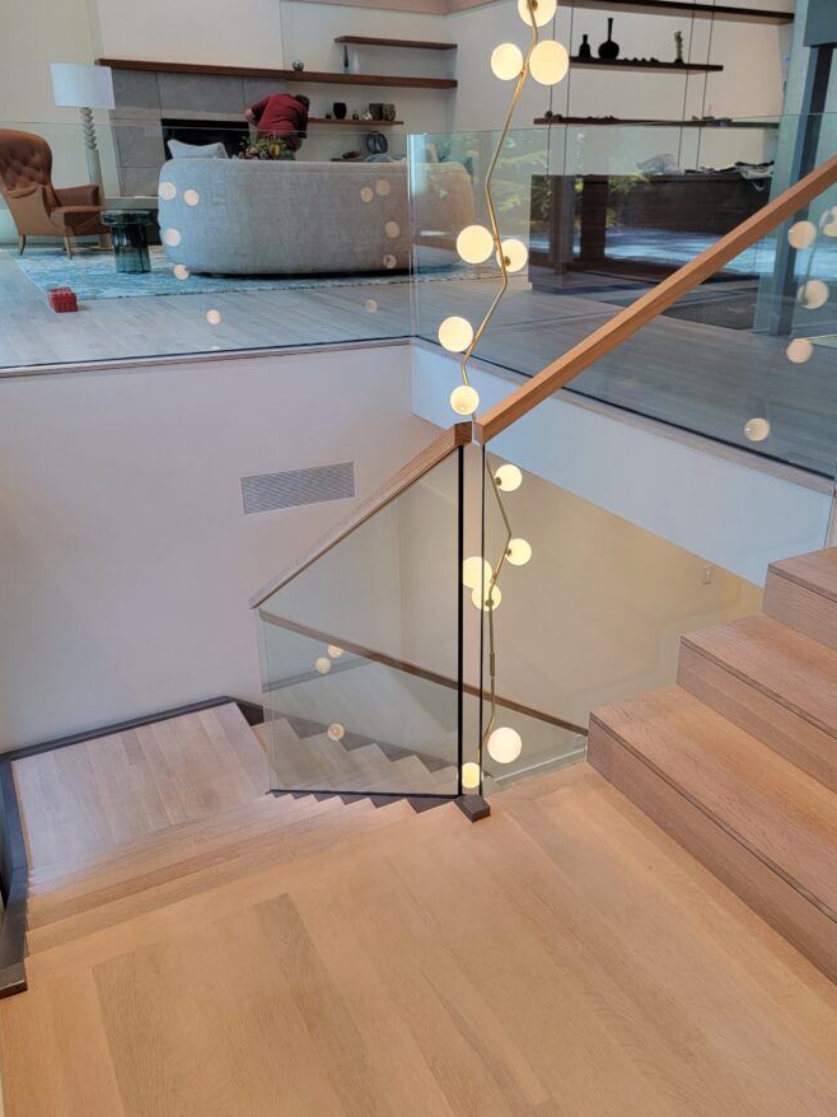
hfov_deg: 49.6
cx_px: 462
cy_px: 558
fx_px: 903
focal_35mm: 28
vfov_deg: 63.5
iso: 160
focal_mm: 6.7
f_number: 1.8
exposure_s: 1/120
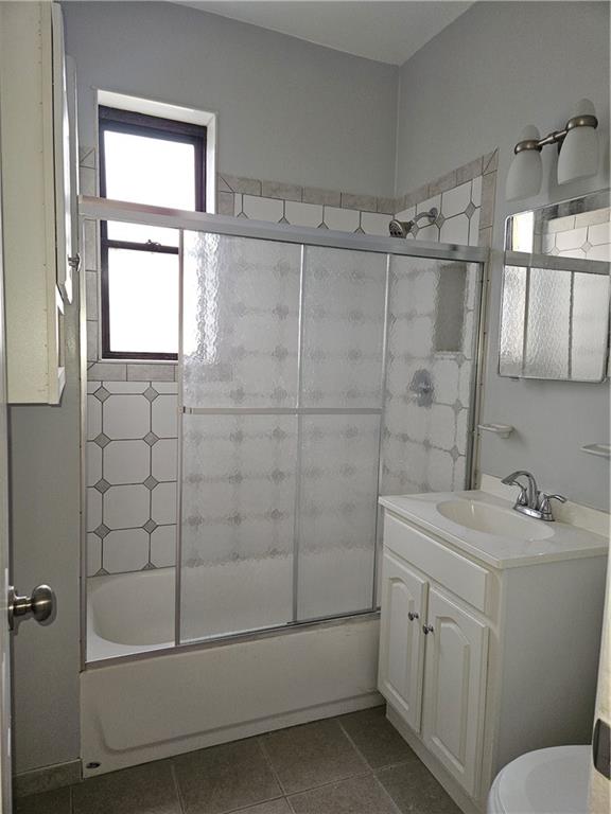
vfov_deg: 73.9
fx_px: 541
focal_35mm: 23
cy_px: 407
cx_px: 306
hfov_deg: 58.9
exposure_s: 1/60
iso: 64
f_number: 1.8
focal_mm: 5.4
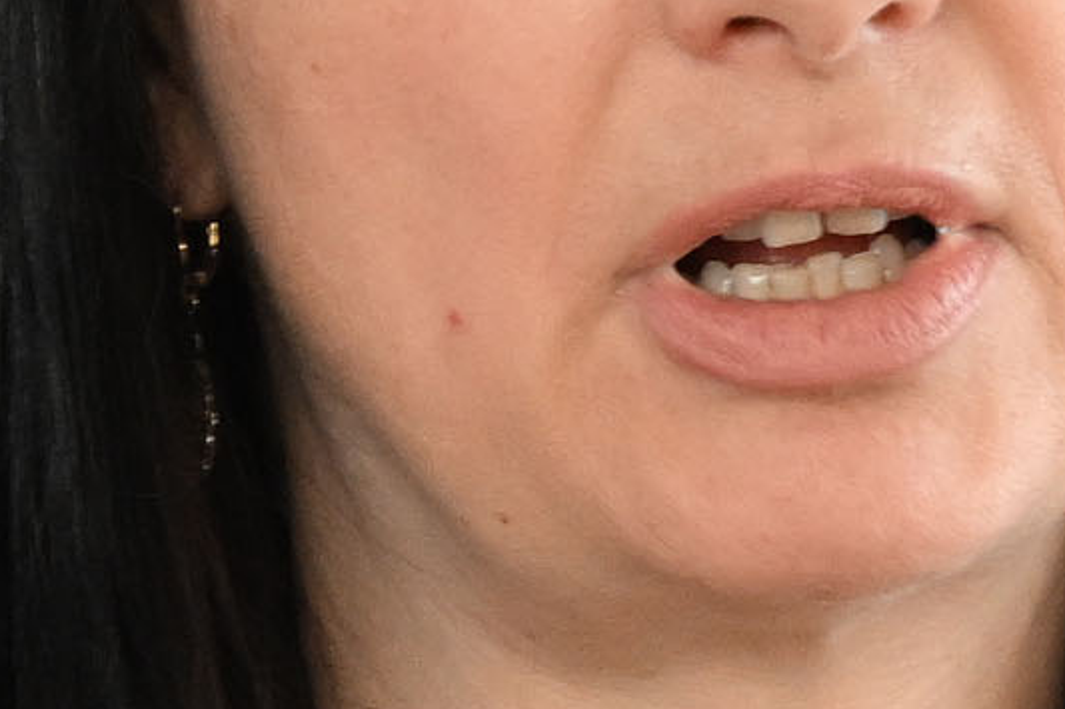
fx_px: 29986
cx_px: 2022
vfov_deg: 1.4
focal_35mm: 1014
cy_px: 1189
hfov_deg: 2.0
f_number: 5
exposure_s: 1/160
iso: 2000
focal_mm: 135
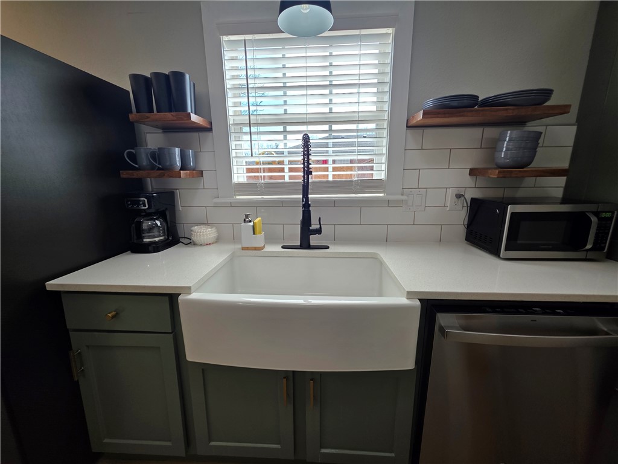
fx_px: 232
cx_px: 309
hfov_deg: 106.2
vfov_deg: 89.9
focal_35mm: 13
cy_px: 232
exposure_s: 1/120
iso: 20
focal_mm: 2.2
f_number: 1.9
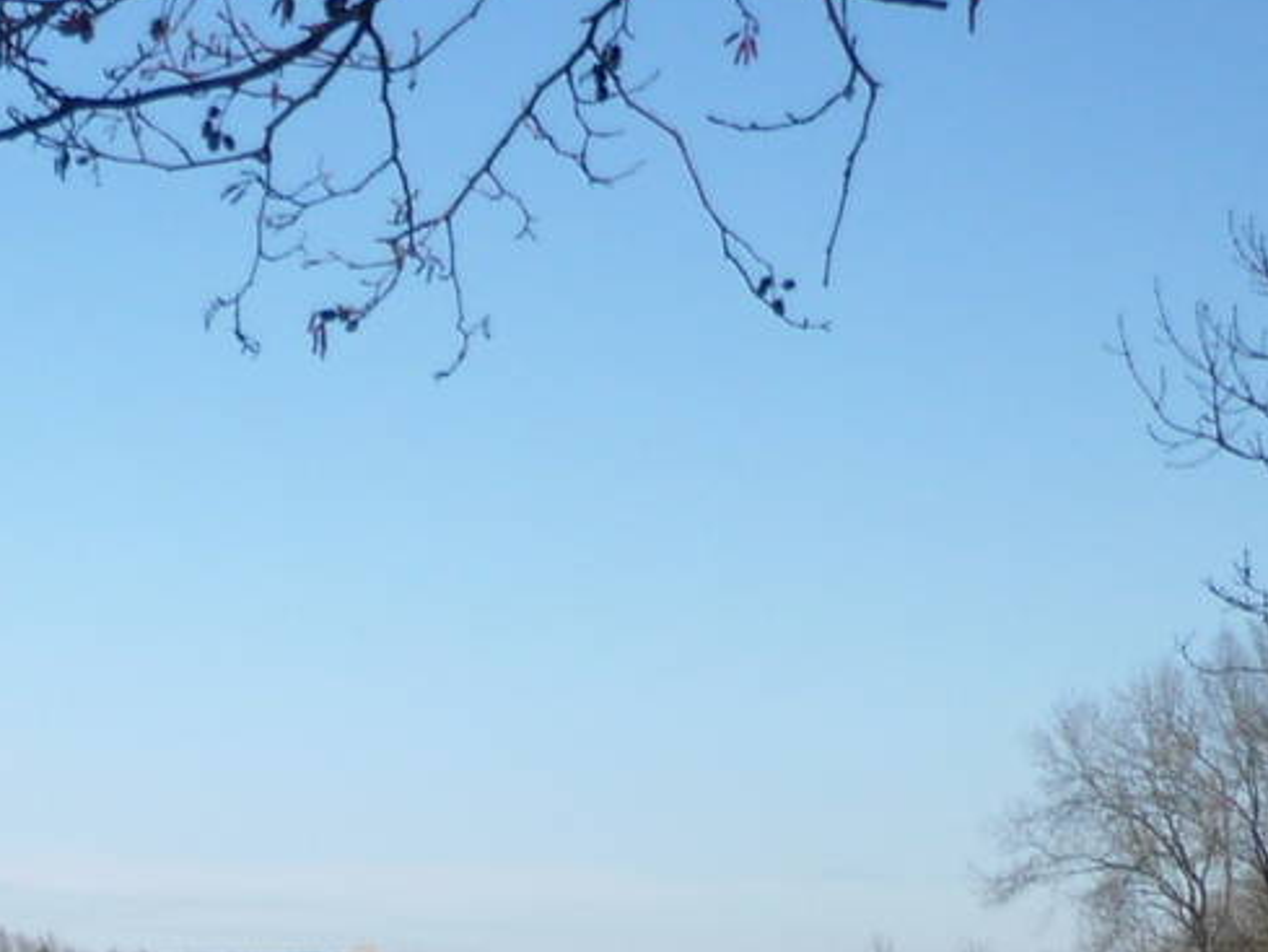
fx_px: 3957
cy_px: 1434
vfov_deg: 13.0
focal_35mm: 108
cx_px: -215
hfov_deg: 17.4
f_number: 8
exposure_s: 1/160
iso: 100
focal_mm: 5.5
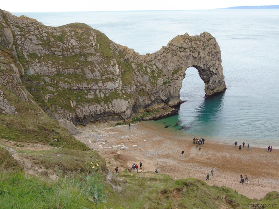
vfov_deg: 41.8
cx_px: 140
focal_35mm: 34
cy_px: 104
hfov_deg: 54.0
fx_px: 274
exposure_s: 1/60
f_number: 3.8
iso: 80
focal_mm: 6.1
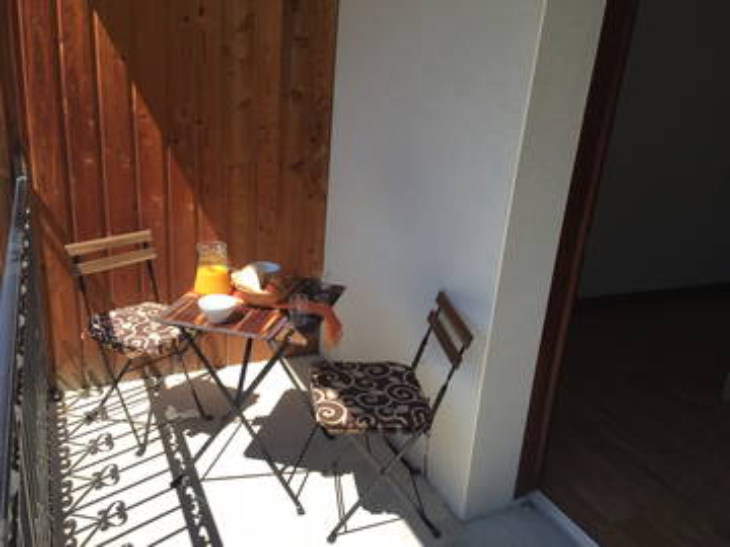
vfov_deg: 48.2
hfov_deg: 61.7
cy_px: 274
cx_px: 365
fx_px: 612
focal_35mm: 29
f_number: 2.2
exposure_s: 1/1163
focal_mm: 4.15
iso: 32
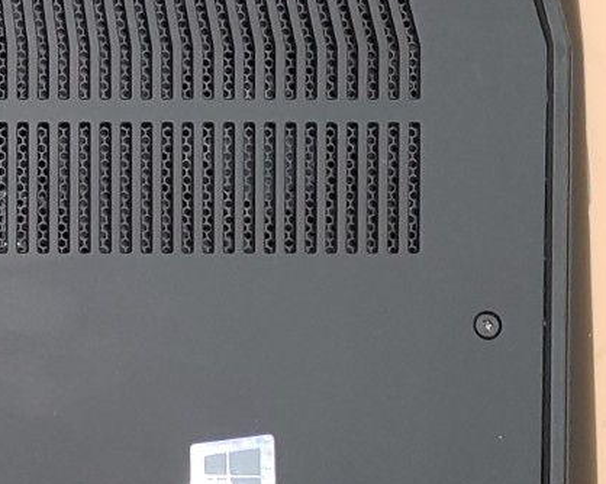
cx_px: -364
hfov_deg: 15.6
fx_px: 1990
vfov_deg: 13.8
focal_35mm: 111
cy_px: 426
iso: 50
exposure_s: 1/61
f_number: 1.8
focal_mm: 4.36
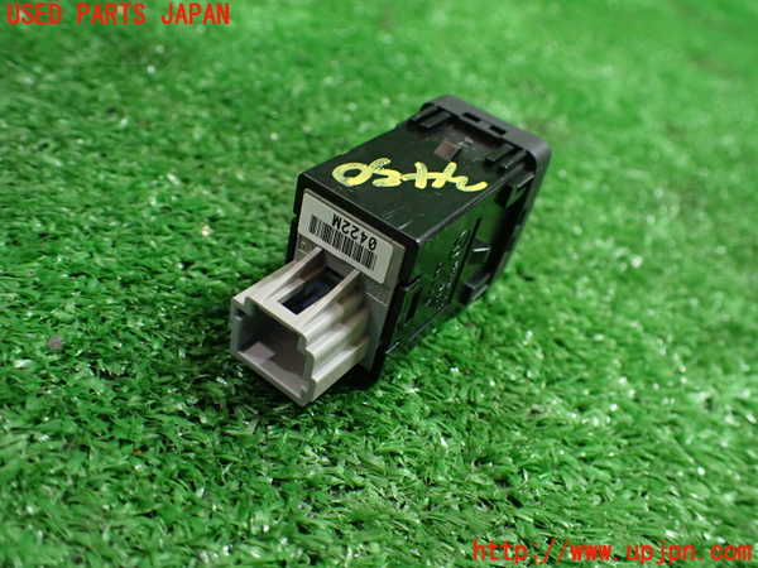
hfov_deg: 60.0
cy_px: 284
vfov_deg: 46.8
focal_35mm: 30
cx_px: 379
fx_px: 657
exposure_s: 1/80
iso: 800
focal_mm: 5.4
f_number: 2.3
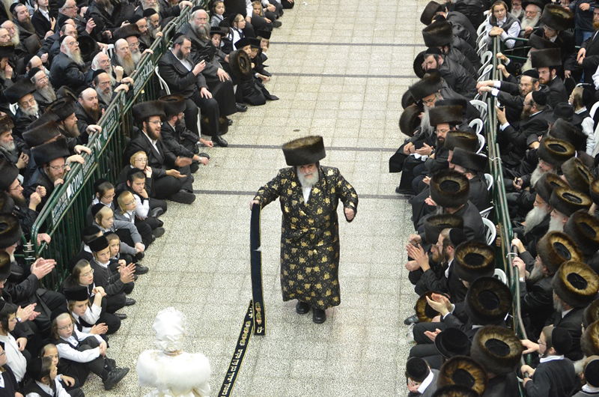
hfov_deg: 24.7
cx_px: 300
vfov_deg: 16.5
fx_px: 1370
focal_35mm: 82
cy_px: 198
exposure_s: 1/100
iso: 3200
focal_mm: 55
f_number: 3.5
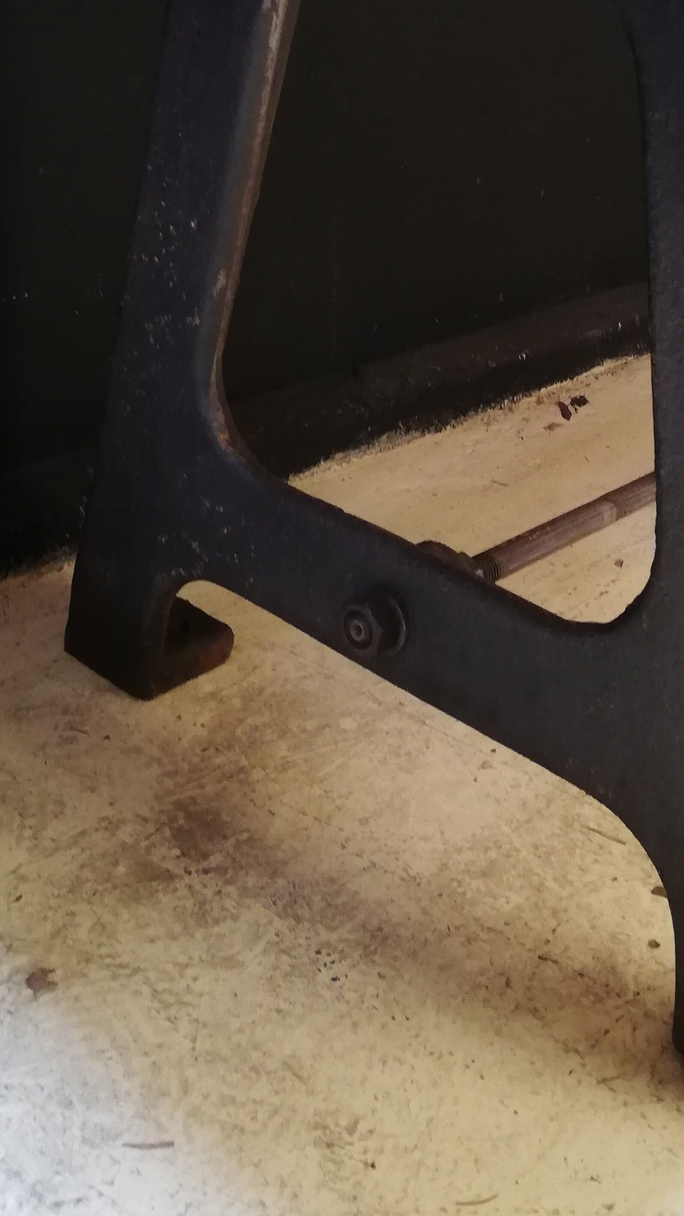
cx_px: 511
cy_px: 281
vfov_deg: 43.0
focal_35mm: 46
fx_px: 1483
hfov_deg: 25.7
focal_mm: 3.81
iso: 320
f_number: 2.2
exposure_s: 1/33.3
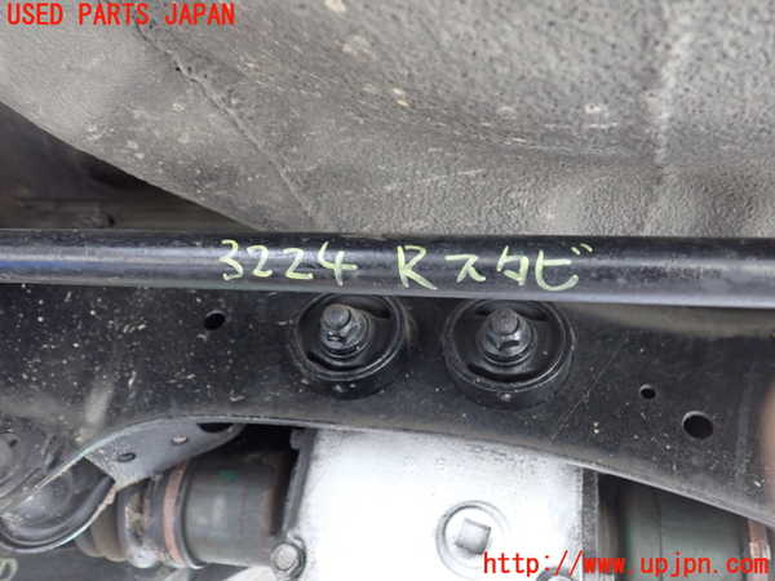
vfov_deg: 46.8
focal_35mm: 30
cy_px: 290
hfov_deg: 60.0
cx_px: 388
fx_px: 672
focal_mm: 5.4
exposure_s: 1/30
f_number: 2.3
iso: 800
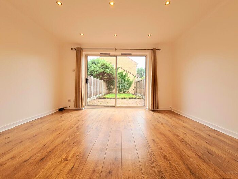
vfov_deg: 89.9
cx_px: 119
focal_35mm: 13
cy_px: 90
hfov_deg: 106.2
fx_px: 89
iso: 64
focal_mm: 2.22
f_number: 2.2
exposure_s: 1/100
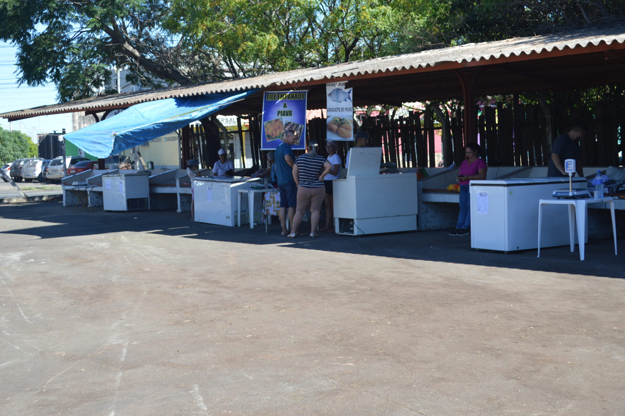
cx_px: 312
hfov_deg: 35.1
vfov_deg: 23.7
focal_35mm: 57
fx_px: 989
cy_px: 208
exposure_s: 1/160
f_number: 6.3
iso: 100
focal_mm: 38
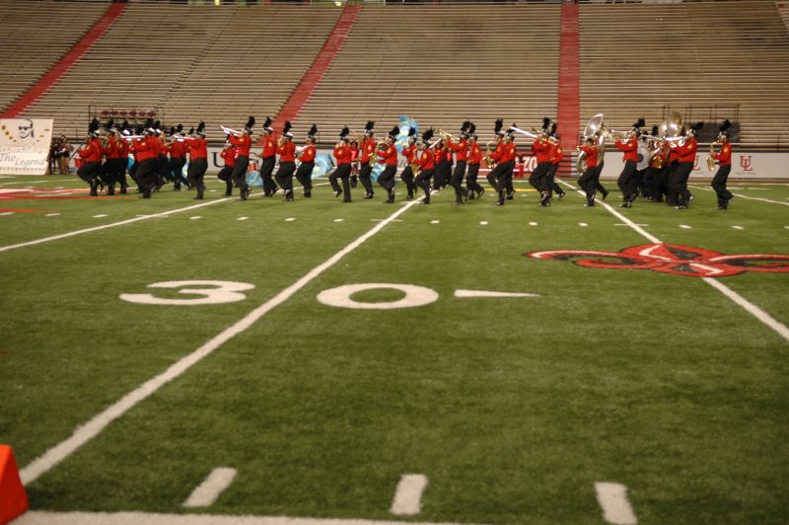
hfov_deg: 35.1
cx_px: 394
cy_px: 262
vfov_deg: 23.7
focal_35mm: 57
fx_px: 1248
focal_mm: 38
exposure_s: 1/60
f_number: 2.8
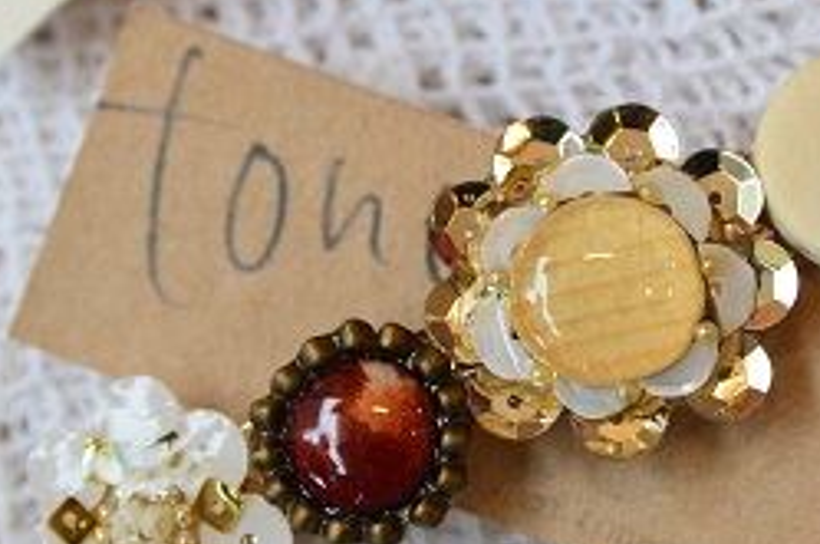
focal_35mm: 177
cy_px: 279
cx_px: 524
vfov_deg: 7.7
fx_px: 4024
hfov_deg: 11.6
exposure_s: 1/60
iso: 400
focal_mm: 50
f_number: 4
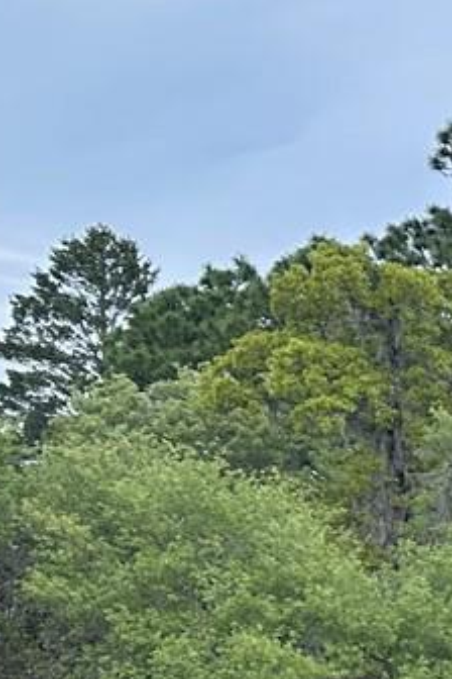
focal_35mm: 119
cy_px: 917
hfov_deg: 9.1
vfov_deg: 16.2
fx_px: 2241
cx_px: 1392
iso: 80
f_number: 1.78
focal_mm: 6.86
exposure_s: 1/1029
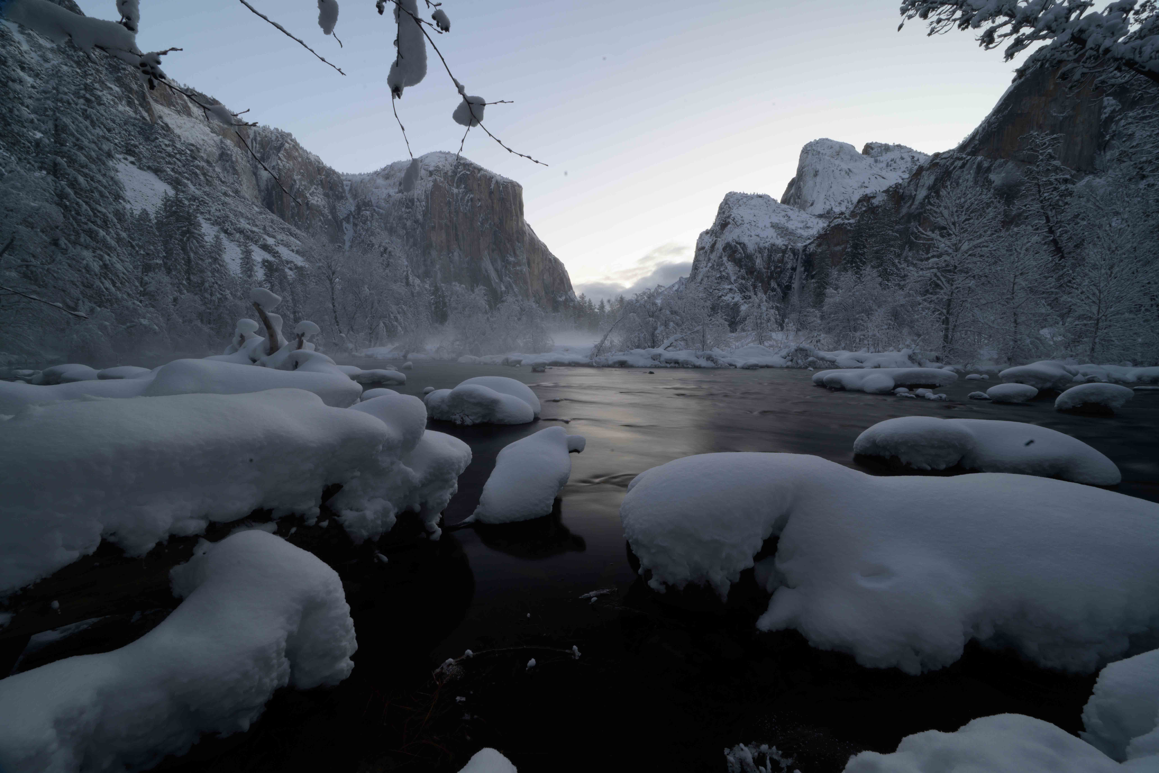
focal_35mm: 14
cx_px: 580
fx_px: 451
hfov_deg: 104.3
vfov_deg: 81.2
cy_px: 386
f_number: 22
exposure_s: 4
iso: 64
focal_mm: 14
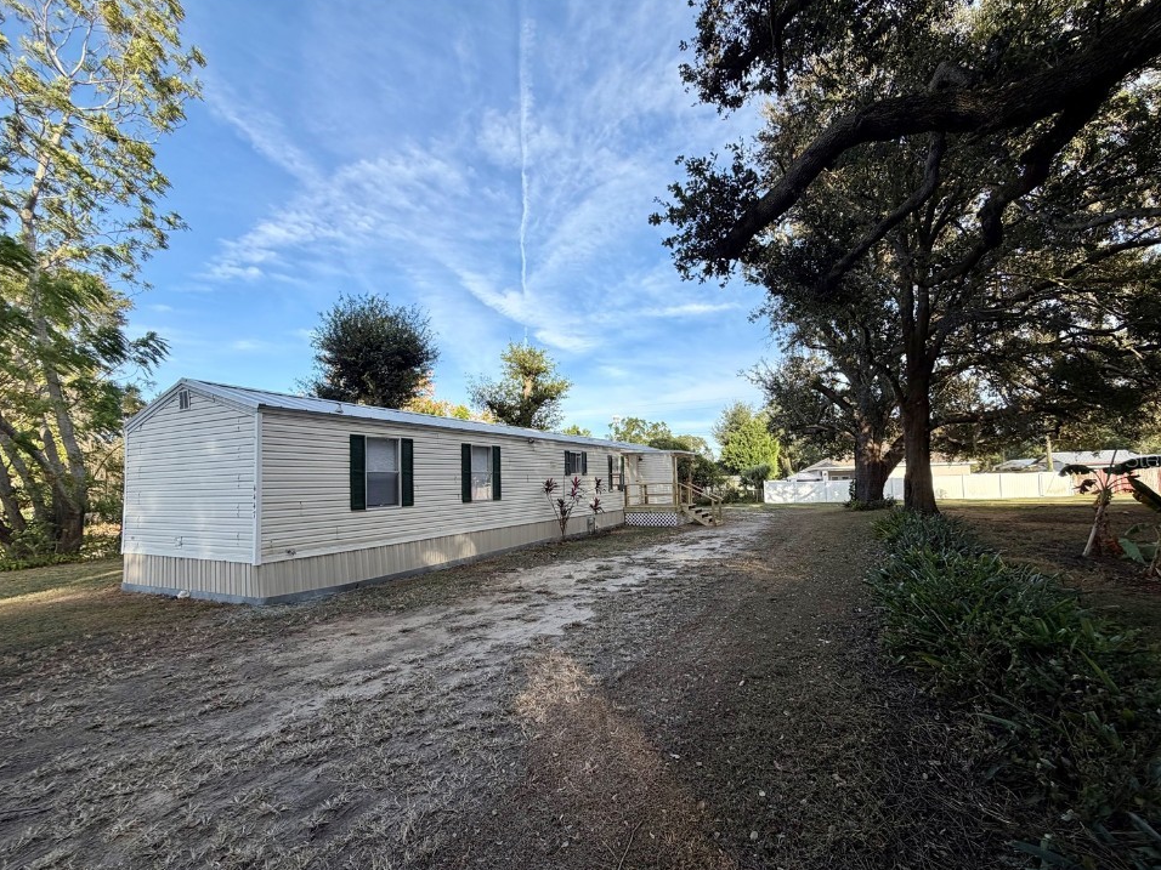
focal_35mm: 15
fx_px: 503
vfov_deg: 81.7
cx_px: 618
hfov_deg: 98.0
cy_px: 457
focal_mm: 2.22
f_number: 2.2
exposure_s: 1/590
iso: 40
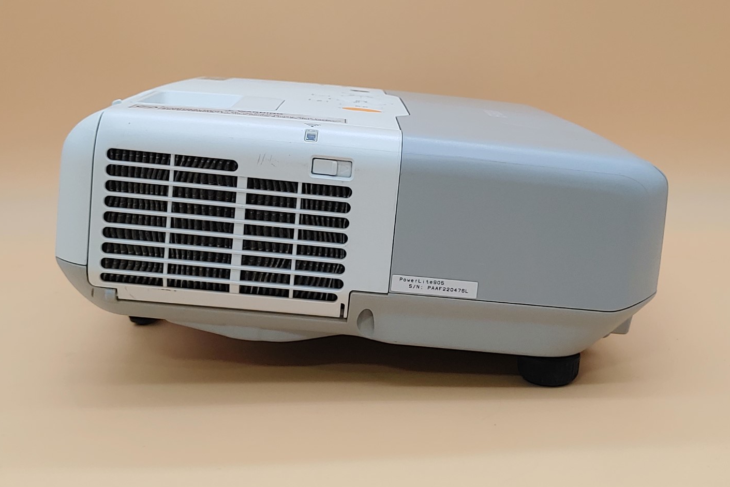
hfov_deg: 38.2
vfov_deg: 26.0
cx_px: 367
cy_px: 228
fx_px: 1054
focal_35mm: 52
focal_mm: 4.36
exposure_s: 1/111
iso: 50
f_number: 1.8
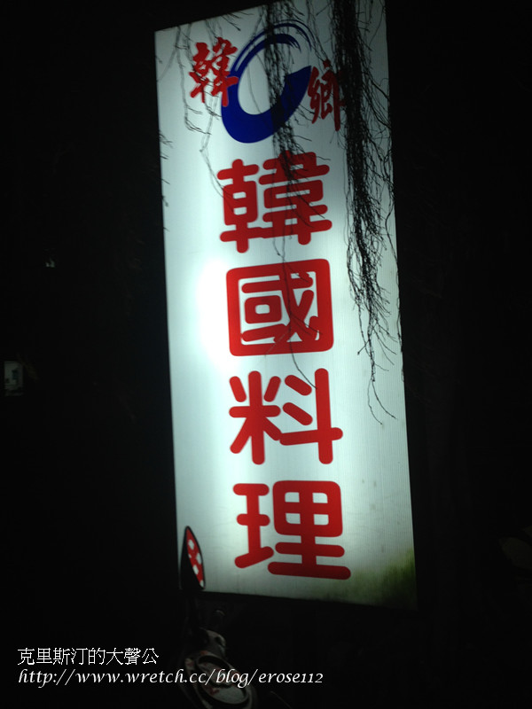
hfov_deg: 42.9
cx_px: 266
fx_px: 676
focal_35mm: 33
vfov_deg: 55.4
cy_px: 354
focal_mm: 4.13
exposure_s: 1/40
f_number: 2.4
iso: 64
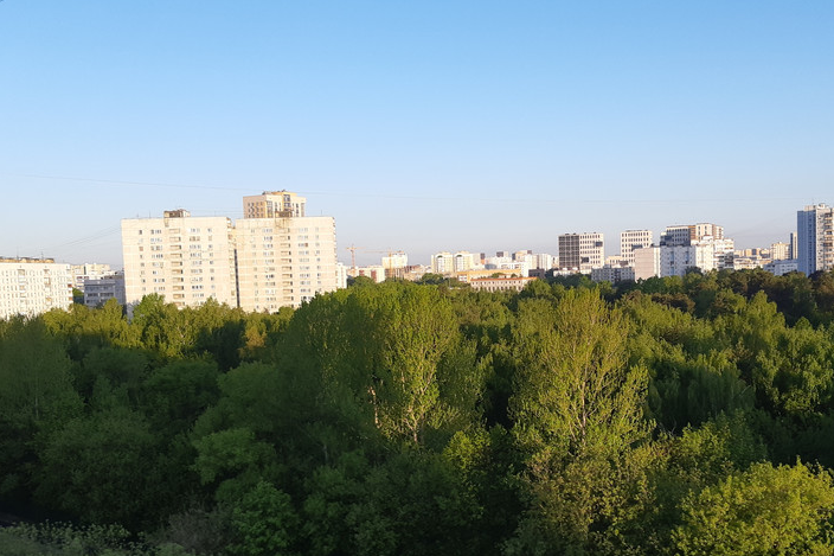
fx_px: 950
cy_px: 350
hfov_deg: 47.3
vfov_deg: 32.5
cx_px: 467
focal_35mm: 41
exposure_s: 1/634
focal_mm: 3.93
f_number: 1.7
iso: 40
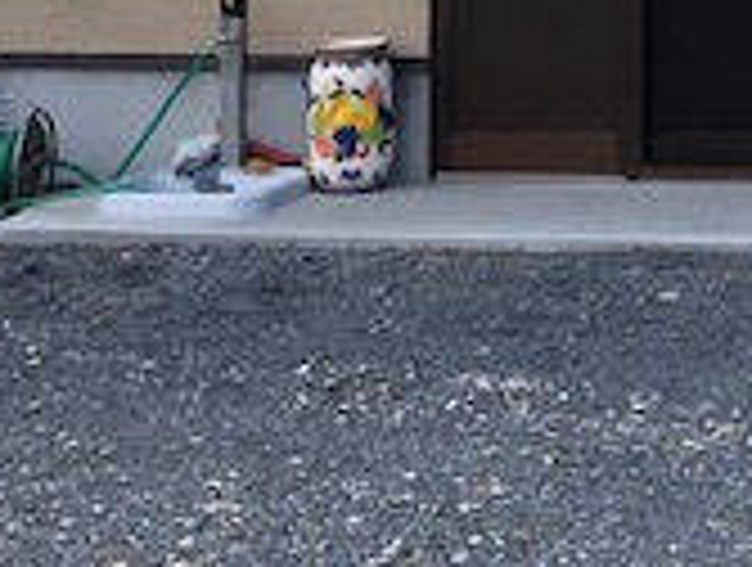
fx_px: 2329
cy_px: -153
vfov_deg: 13.4
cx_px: 1126
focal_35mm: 107
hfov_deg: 16.7
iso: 20
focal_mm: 3.99
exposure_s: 1/906
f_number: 1.8
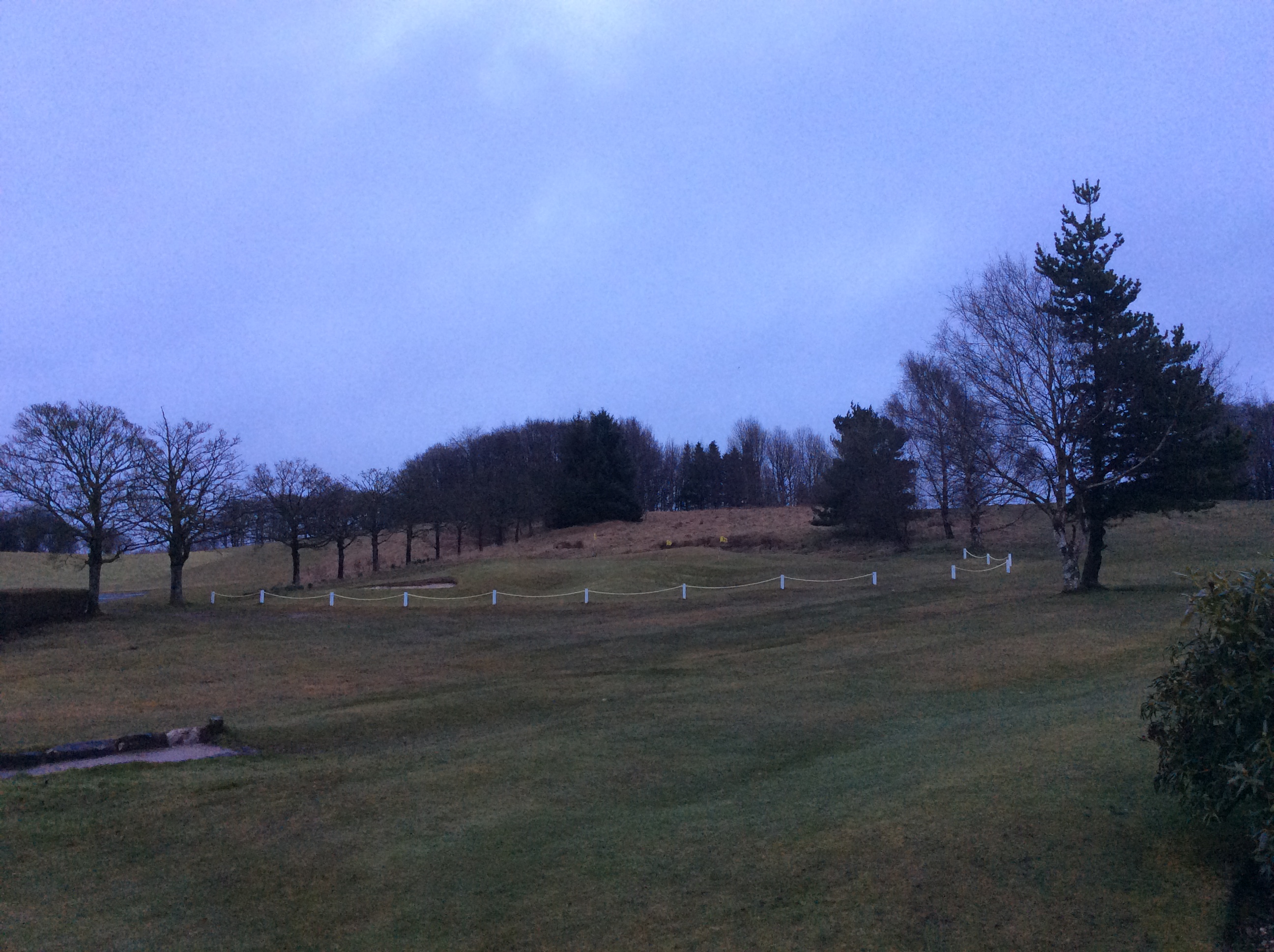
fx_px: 1176
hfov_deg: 56.9
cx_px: 637
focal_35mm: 32
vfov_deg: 44.1
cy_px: 476
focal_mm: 3.3
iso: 80
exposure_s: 1/25
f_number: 2.4
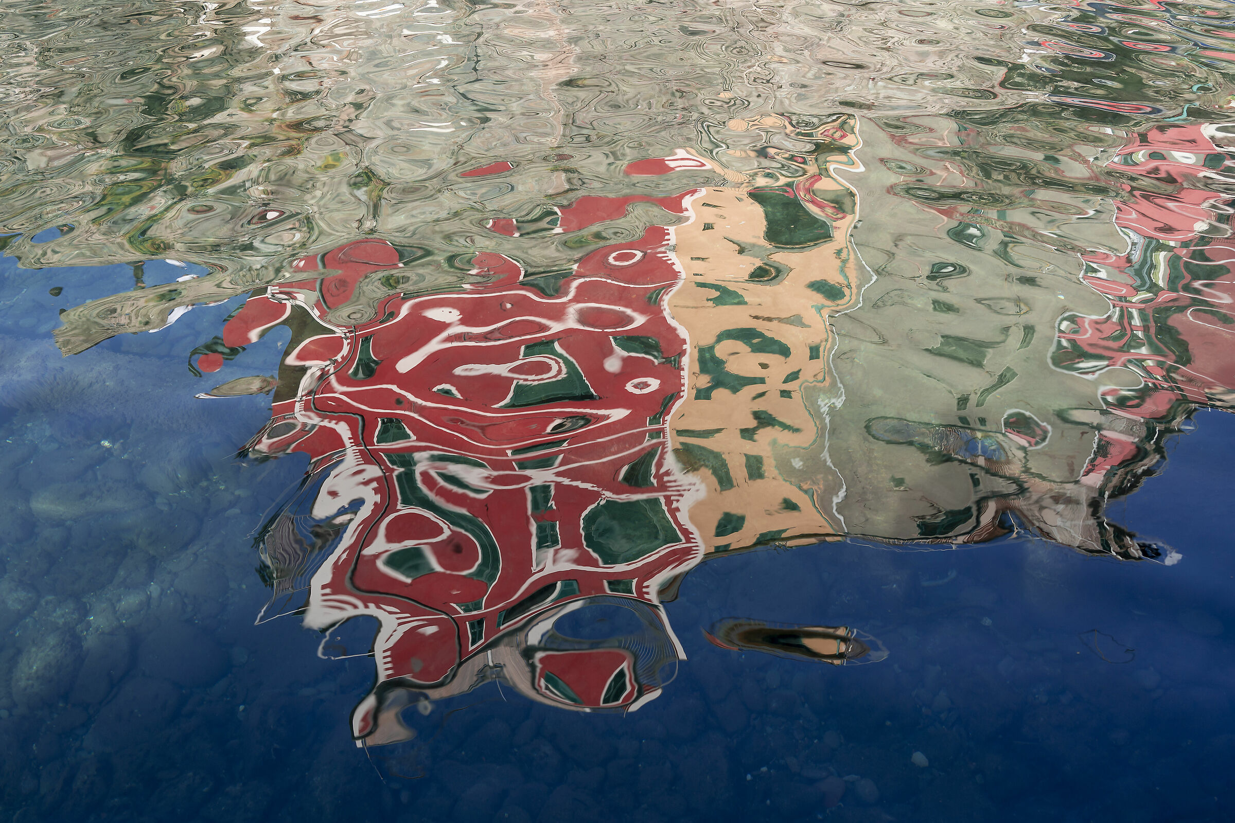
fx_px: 1201
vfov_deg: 37.9
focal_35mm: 35
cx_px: 618
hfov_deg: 54.4
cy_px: 412
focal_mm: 35
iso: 200
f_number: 6.3
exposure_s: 1/100
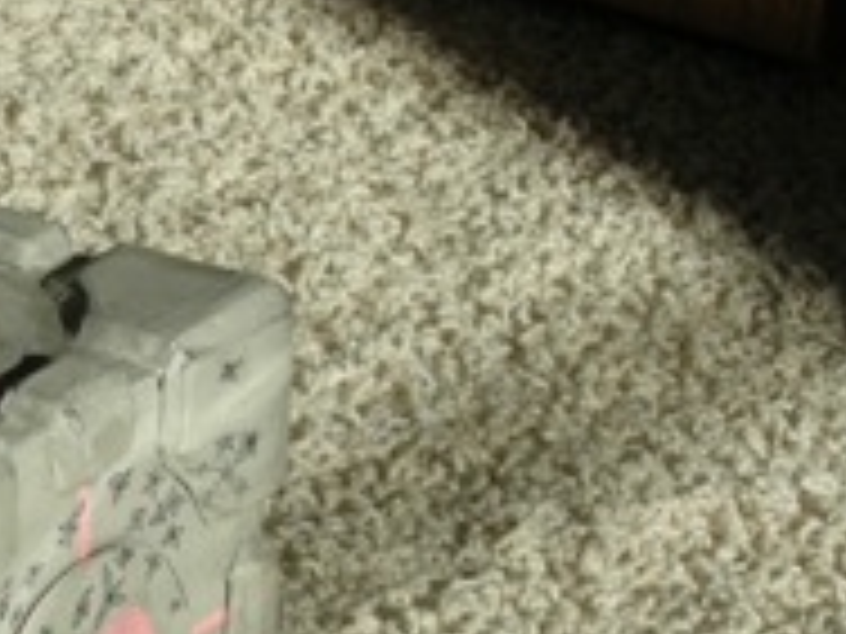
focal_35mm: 245
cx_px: -72
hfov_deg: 8.0
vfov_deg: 6.0
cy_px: 697
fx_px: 5988
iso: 64
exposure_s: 1/202
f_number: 5.2
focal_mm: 21.5
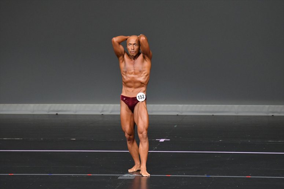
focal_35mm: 345
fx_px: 2720
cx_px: 142
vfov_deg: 4.0
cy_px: 94
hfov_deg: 6.0
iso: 4000
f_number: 5.6
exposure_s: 1/400
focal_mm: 230
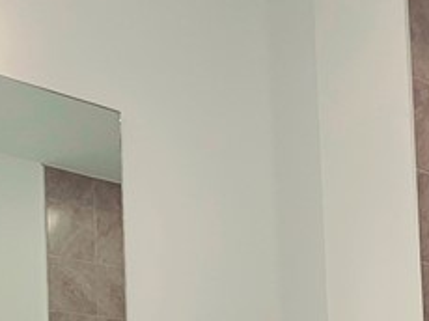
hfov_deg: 33.1
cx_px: 166
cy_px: 537
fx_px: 718
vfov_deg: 20.0
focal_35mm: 58
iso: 50
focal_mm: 2.2
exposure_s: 1/120
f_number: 2.2
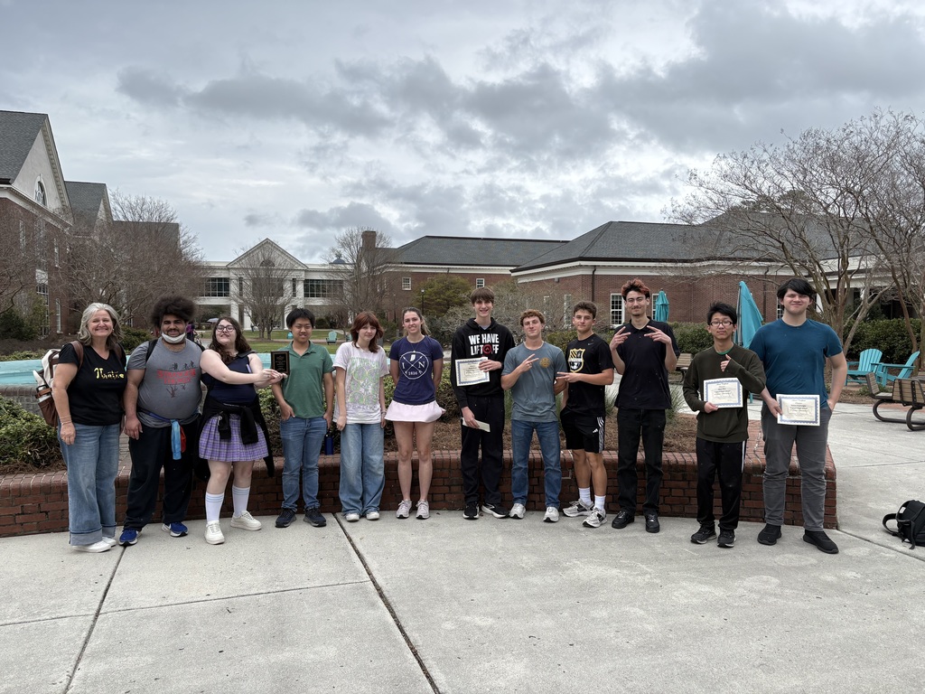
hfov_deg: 67.3
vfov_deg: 53.1
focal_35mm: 26
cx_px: 462
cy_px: 347
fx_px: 695
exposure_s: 1/2208
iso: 64
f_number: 1.6
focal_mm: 5.96
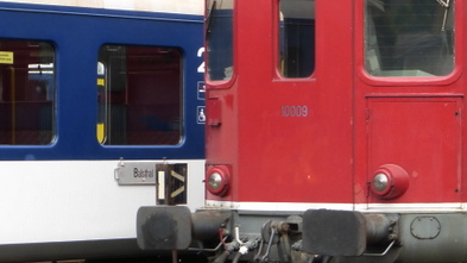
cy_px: 54
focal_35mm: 180
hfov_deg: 11.7
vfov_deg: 6.7
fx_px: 2229
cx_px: 568
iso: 100
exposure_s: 1/160
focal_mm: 11
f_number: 4.8
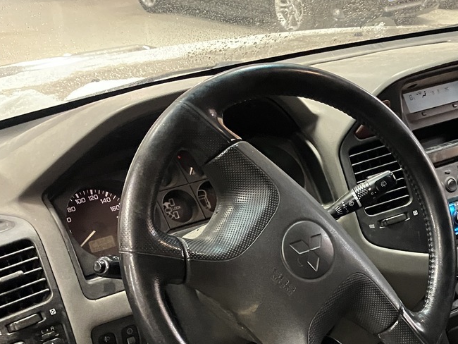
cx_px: 369
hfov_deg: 30.4
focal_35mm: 62
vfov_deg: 23.3
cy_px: 278
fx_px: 821
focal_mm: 3.99
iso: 500
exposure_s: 1/30
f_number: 1.8
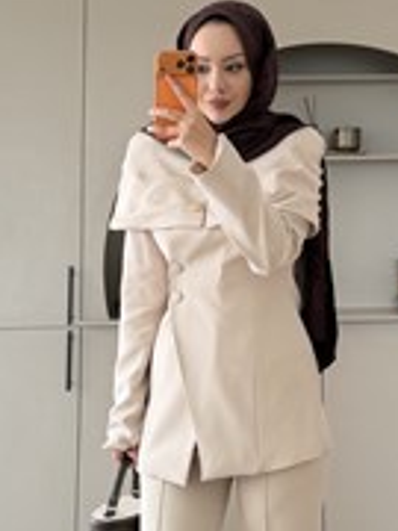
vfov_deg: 34.2
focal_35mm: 55
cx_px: 233
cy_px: 397
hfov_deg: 26.5
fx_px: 843
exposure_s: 1/121
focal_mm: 6.76
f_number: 1.78
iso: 100
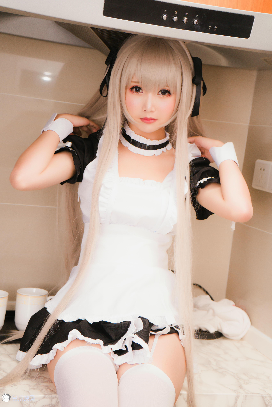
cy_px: 204
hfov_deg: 22.3
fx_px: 691
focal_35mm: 61
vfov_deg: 32.9
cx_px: 136
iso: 800
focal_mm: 61
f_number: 5.6
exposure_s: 1/125
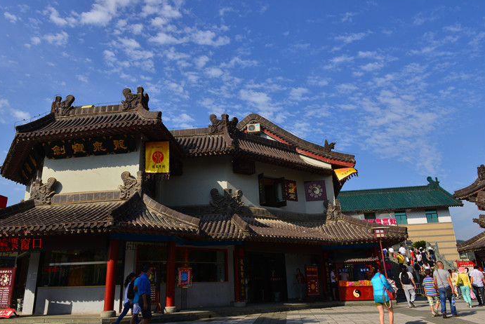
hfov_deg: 69.2
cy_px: 164
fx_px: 351
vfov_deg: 49.6
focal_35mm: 26
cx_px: 224
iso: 100
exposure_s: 1/125
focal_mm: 24
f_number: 16
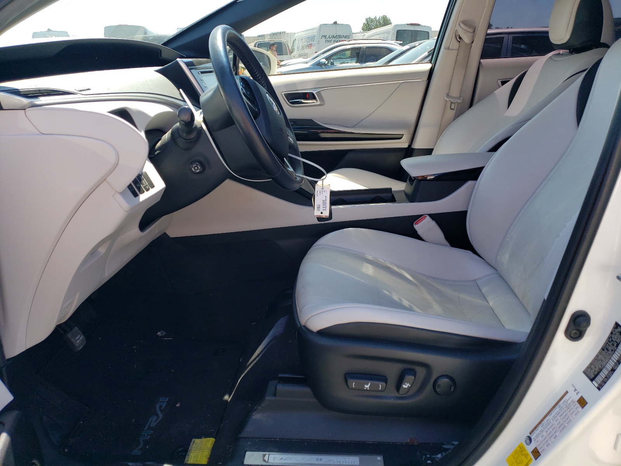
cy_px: 233
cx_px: 310
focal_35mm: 26
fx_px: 466
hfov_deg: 67.3
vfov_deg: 53.1
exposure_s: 1/667
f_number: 1.5
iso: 50
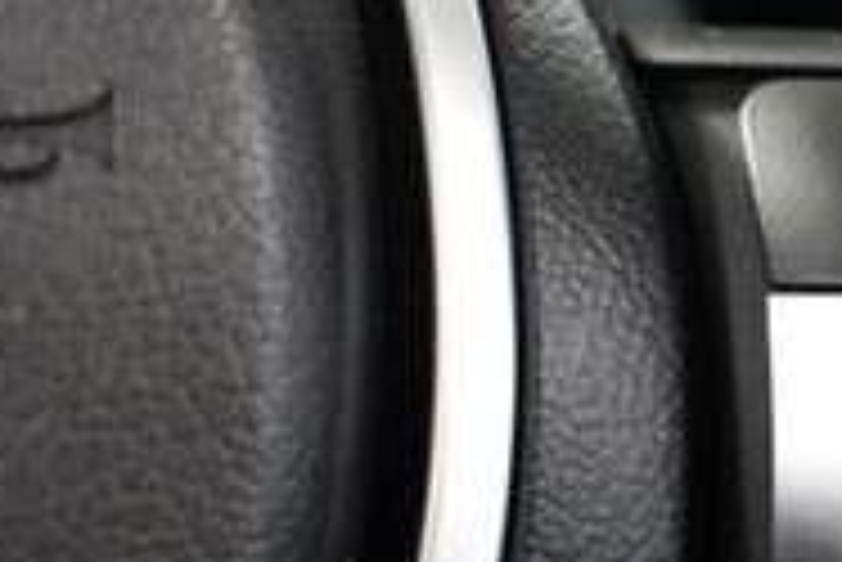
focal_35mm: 144
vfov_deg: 9.5
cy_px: 441
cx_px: 1121
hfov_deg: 13.7
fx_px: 3371
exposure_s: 1/100
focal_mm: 21
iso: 3200
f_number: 3.8
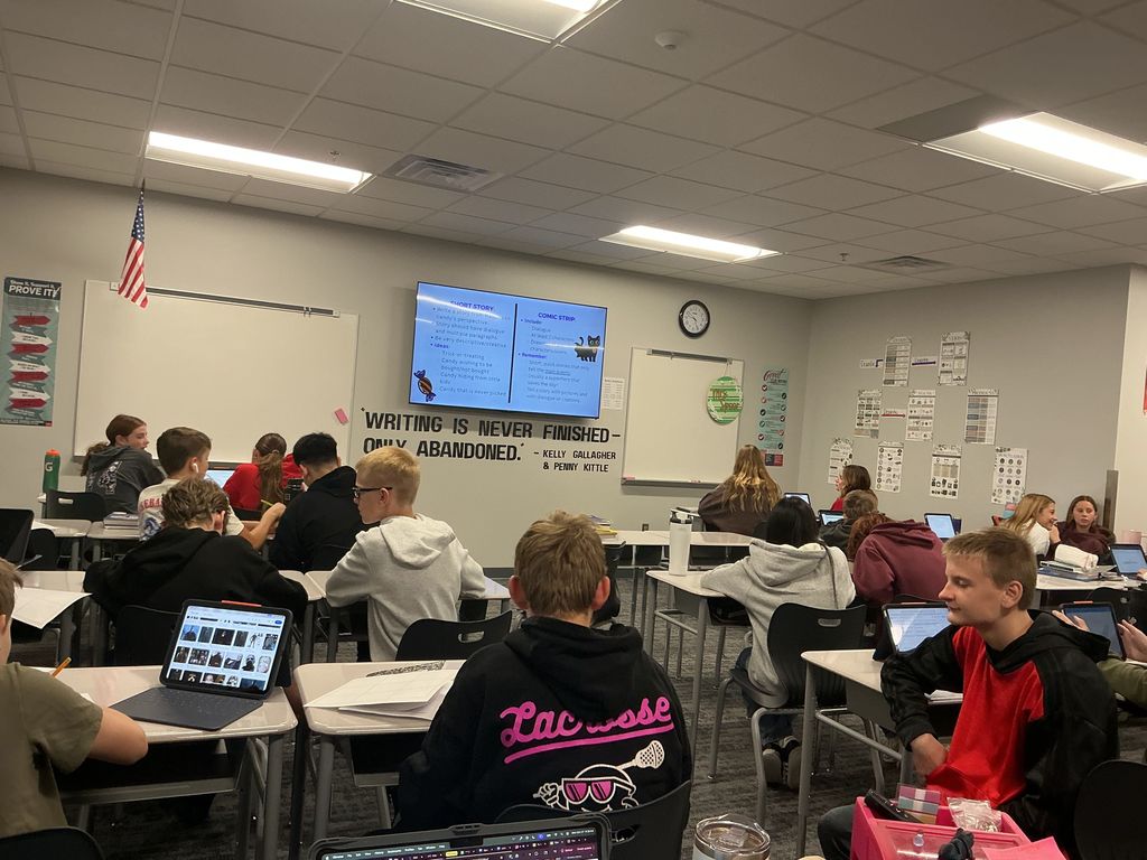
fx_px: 961
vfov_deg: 48.2
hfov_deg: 61.7
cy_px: 430
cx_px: 574
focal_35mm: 29
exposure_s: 1/60
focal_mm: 3
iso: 64
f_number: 1.8
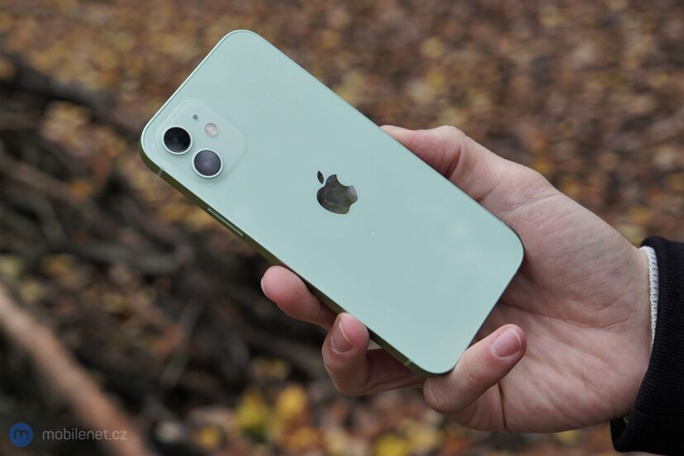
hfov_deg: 37.5
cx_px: 342
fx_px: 1007
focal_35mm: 53
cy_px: 228
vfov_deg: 25.5
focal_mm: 53
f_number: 6.3
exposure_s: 1/200
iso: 1000
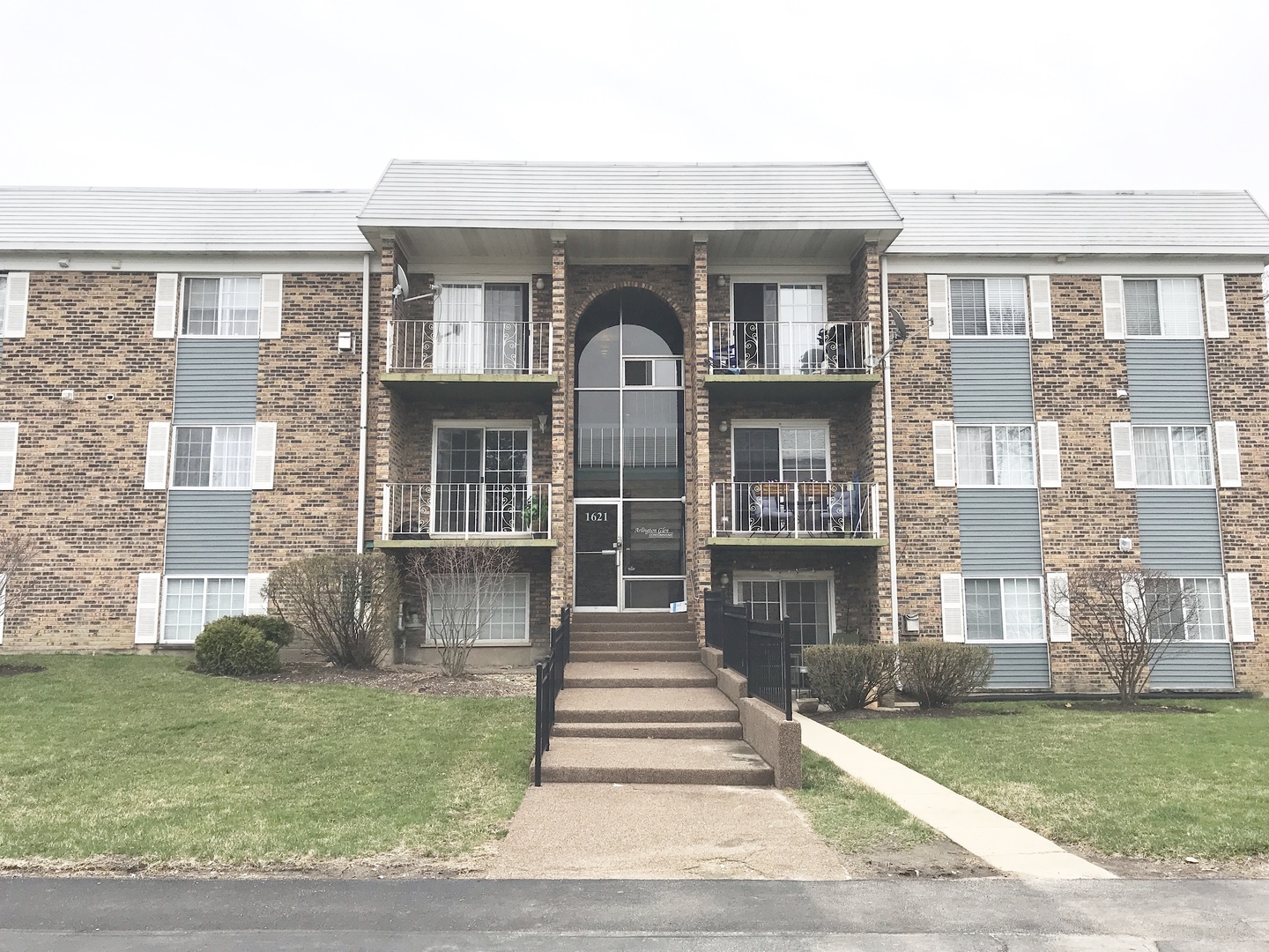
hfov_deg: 63.4
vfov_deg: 49.7
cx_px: 634
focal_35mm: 28
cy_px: 476
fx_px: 1026
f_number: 1.8
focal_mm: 3.99
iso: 20
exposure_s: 1/1996
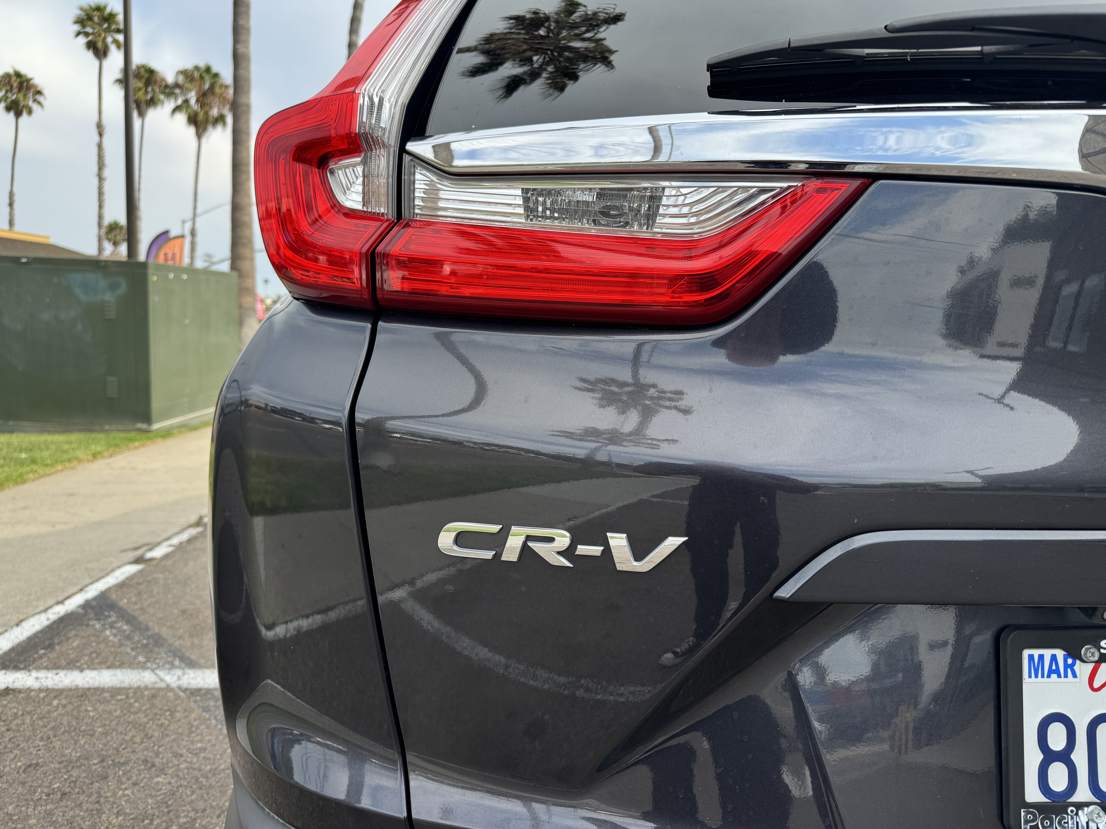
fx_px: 767
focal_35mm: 24
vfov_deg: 56.8
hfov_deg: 71.6
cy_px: 414
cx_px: 553
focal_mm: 6.76
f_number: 1.78
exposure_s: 1/952
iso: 80
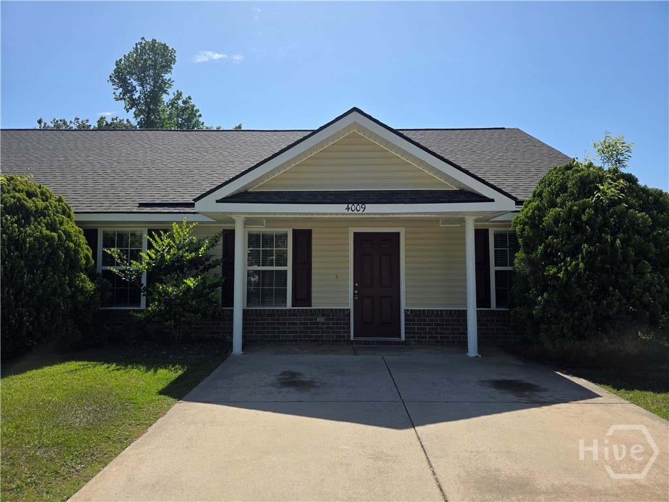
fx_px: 445
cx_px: 334
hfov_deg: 73.9
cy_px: 251
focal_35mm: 23
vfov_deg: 58.9
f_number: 1.7
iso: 80
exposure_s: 1/5153
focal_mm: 6.3
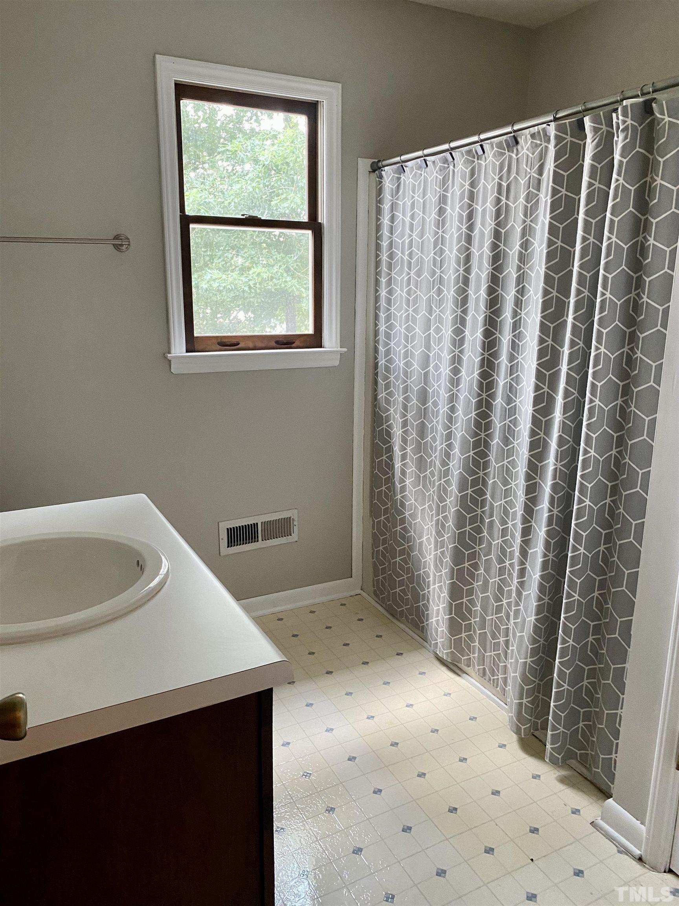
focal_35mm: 26
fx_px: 680
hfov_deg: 53.1
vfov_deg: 67.3
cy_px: 453
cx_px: 340
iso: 400
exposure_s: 1/60
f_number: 1.8
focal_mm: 4.25
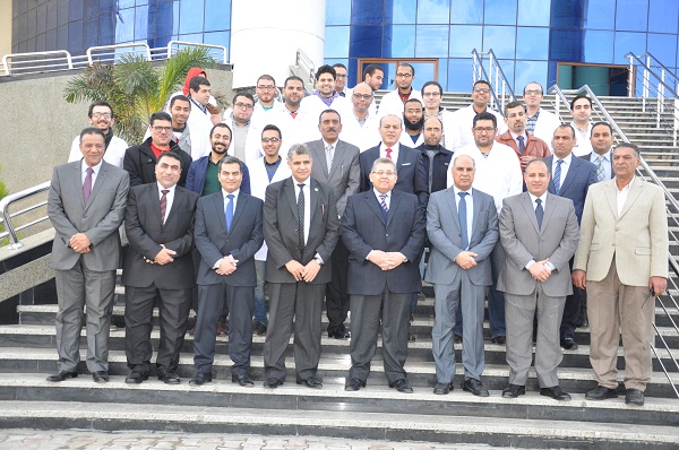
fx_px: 847
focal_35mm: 45
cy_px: 225
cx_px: 340
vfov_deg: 29.8
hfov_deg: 43.7
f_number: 4.2
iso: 320
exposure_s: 1/200
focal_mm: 30
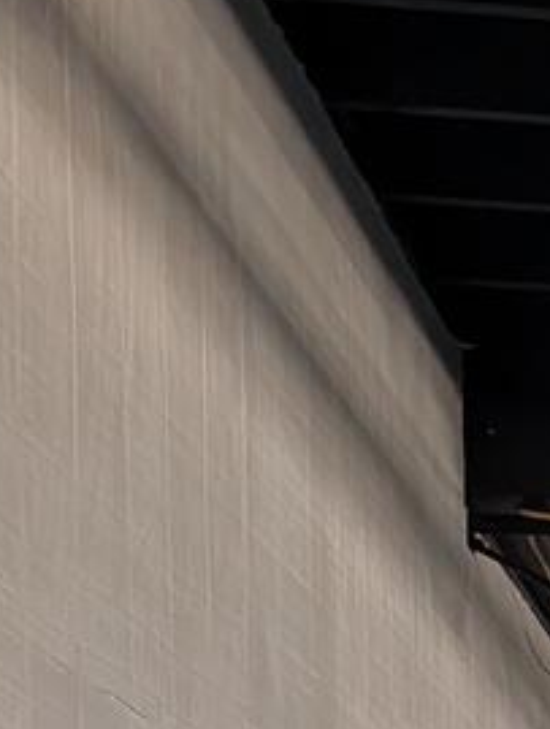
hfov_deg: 9.4
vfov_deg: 12.2
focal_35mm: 137
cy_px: 1607
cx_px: 1439
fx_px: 2891
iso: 19
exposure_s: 1/86.6
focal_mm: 6.9
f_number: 1.68
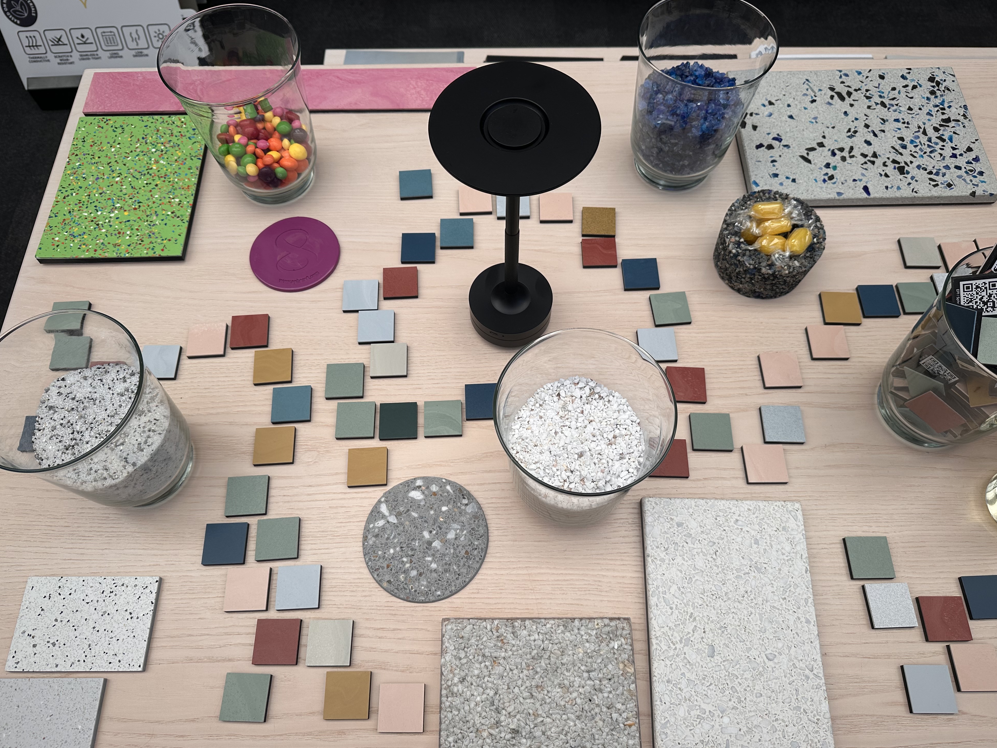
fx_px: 720
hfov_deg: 69.4
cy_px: 379
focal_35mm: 25
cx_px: 492
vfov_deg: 54.9
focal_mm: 6.86
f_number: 1.78
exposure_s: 1/441
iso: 80
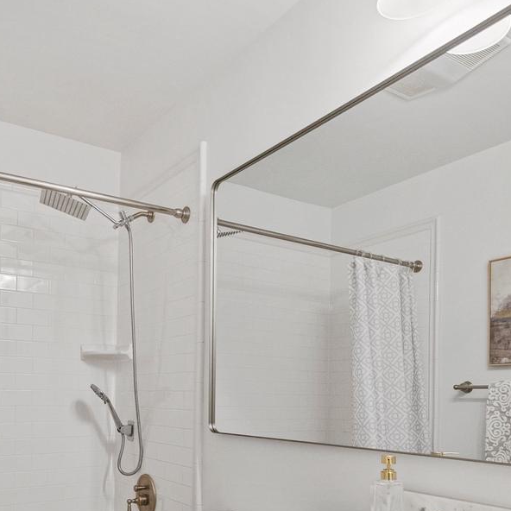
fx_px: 518
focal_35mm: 31
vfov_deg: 50.1
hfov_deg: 52.3
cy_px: 391
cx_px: 211
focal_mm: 10
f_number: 3.2
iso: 640
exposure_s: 1/160
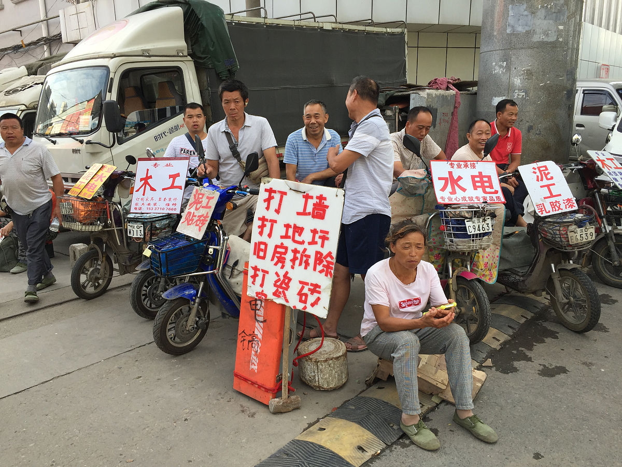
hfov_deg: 61.7
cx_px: 311
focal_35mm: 29
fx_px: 521
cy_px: 234
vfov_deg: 48.2
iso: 32
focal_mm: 4.15
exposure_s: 1/395
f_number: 2.2
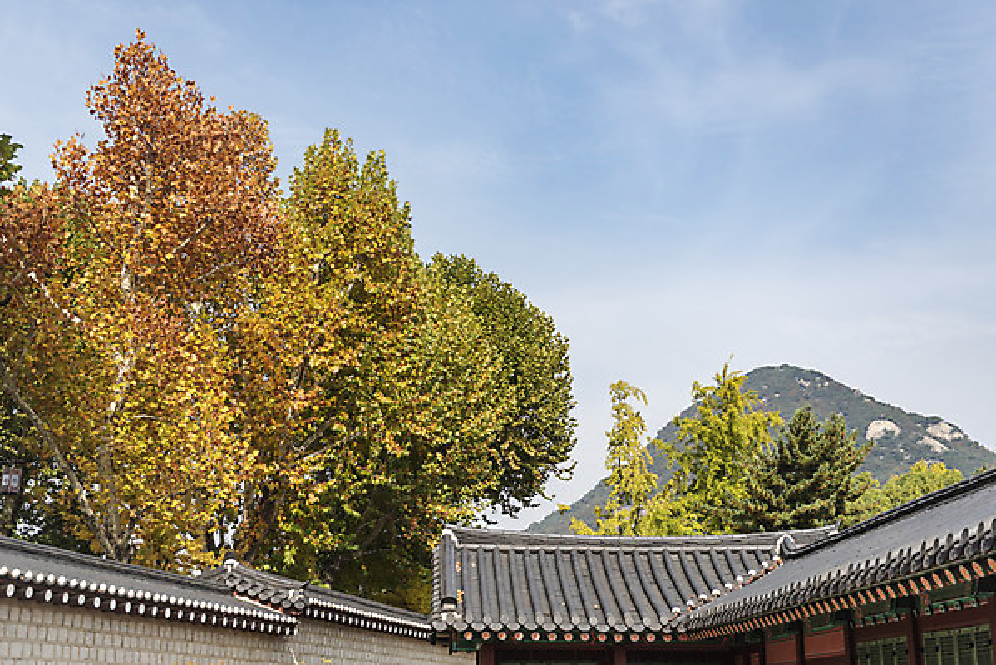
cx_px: 498
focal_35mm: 46
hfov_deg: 42.7
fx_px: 1273
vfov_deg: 29.3
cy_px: 332
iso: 100
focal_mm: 46
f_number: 3.2
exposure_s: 1/1250
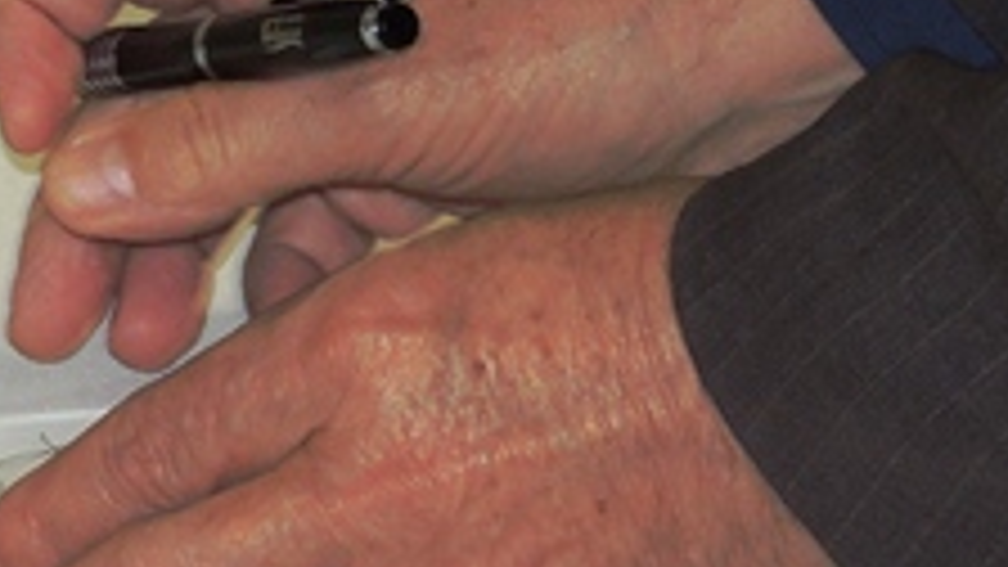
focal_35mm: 660
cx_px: -410
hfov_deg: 3.3
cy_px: 297
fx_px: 17641
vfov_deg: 1.8
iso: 200
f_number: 4.5
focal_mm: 30.3
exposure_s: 1/60
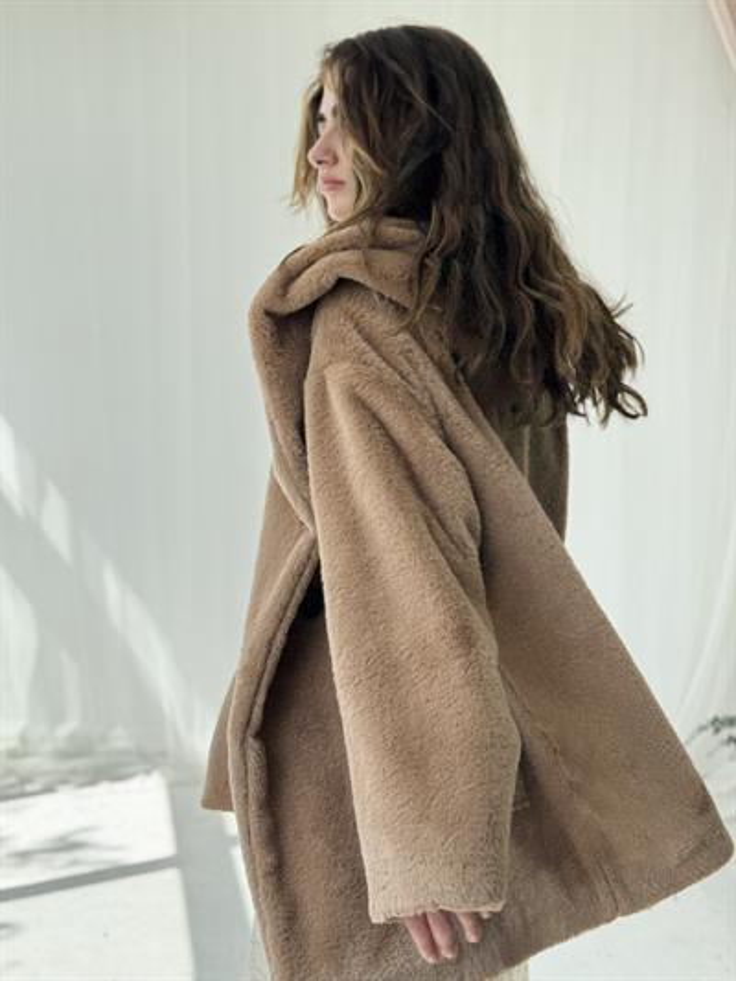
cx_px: 368
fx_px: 1360
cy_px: 490
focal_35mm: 48
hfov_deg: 30.3
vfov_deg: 39.6
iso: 64
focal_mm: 6.76
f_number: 1.78
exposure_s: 1/802
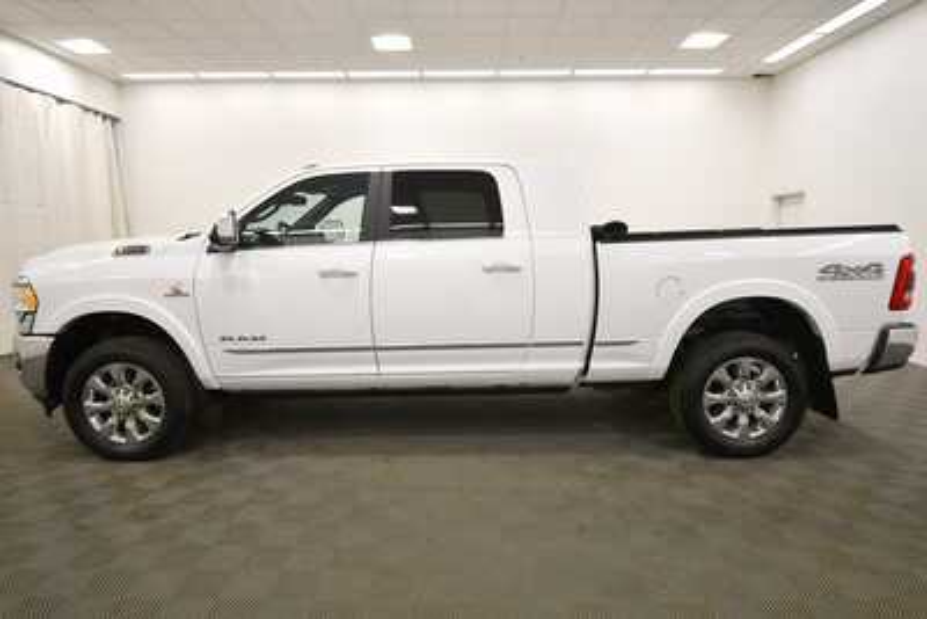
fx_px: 541
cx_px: 464
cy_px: 310
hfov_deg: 81.2
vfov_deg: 59.5
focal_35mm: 21
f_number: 5
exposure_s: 1/250
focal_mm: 14
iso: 720
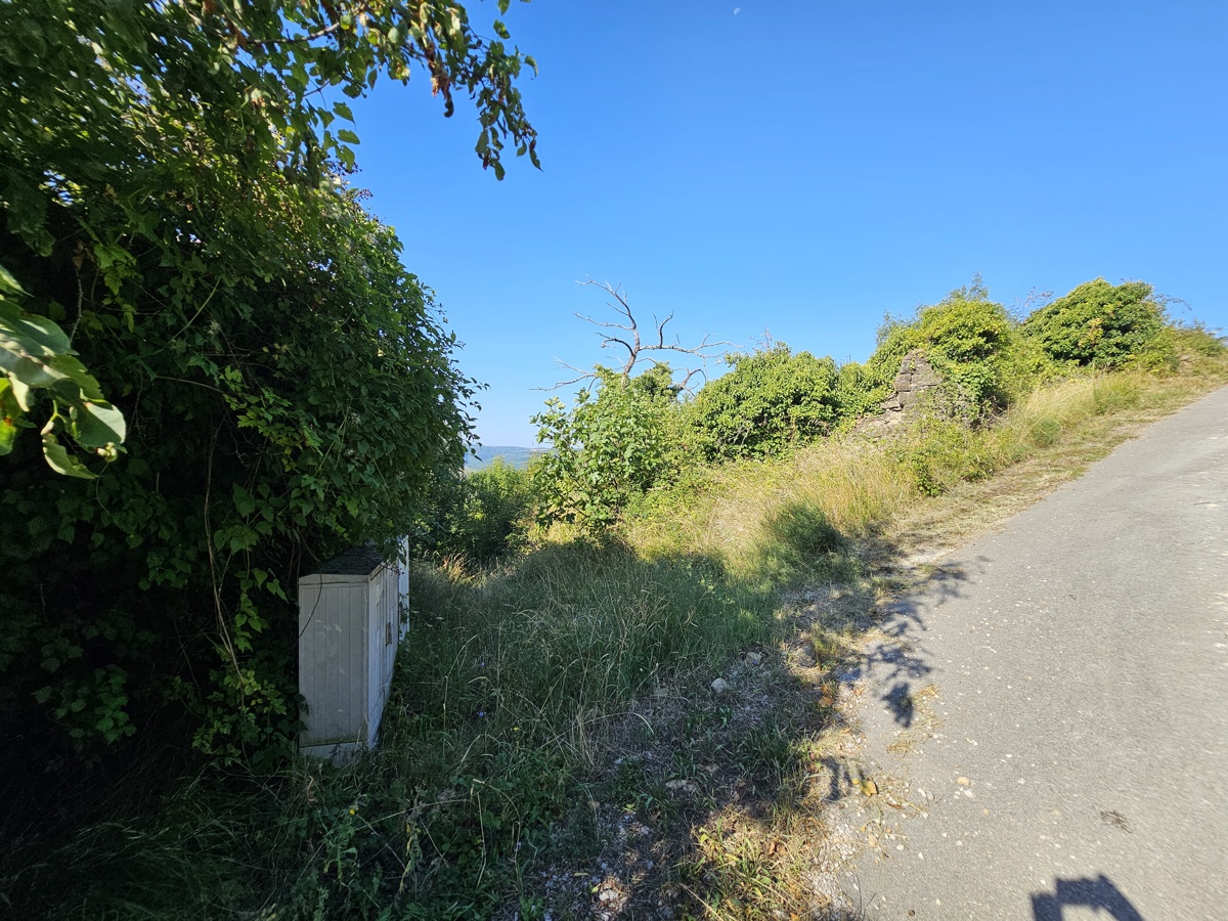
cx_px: 614
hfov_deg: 106.2
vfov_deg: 89.9
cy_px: 460
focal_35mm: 13
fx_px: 461
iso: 50
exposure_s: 1/1135
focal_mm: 2.2
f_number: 2.2
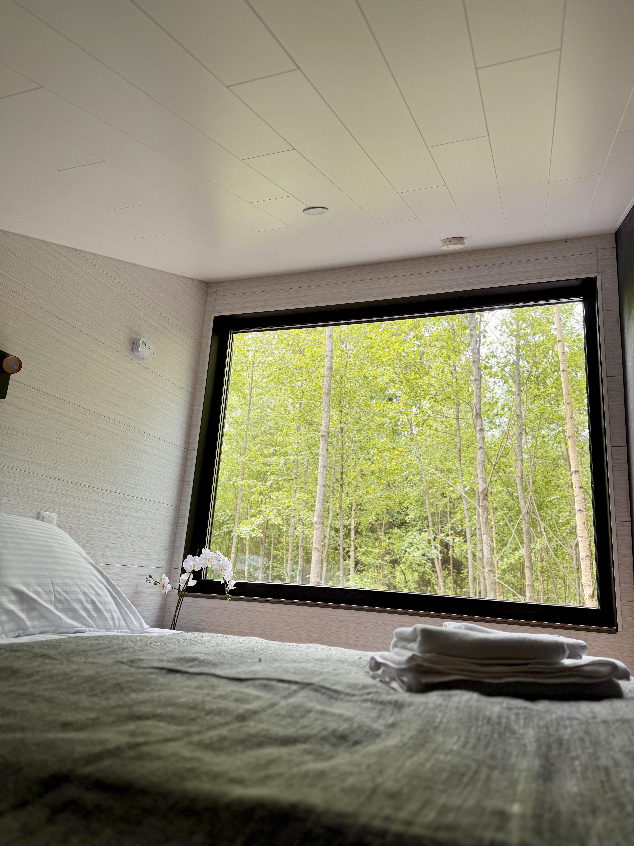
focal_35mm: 24
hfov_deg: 56.8
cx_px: 317
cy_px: 423
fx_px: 586
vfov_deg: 71.6
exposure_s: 1/132
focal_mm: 6.76
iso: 64
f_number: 1.78
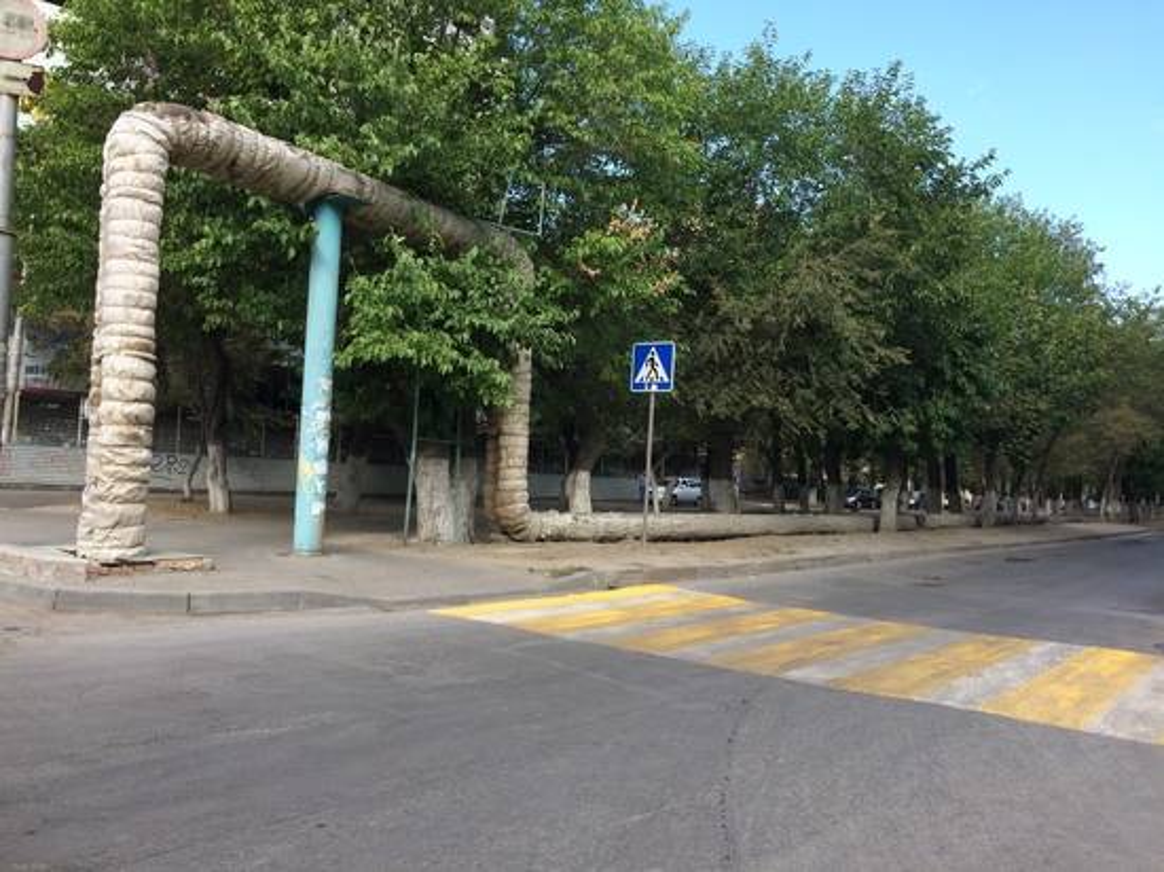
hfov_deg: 61.7
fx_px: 975
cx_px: 582
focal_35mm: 29
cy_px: 436
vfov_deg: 48.2
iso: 32
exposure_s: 1/526
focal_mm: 4.15
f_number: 2.2
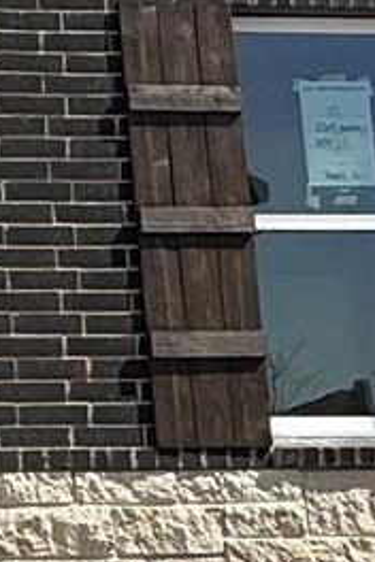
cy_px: 115
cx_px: -629
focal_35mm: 113
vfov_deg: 18.0
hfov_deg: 10.0
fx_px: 1765
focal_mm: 2.22
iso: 50
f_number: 2.2
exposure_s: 1/1613
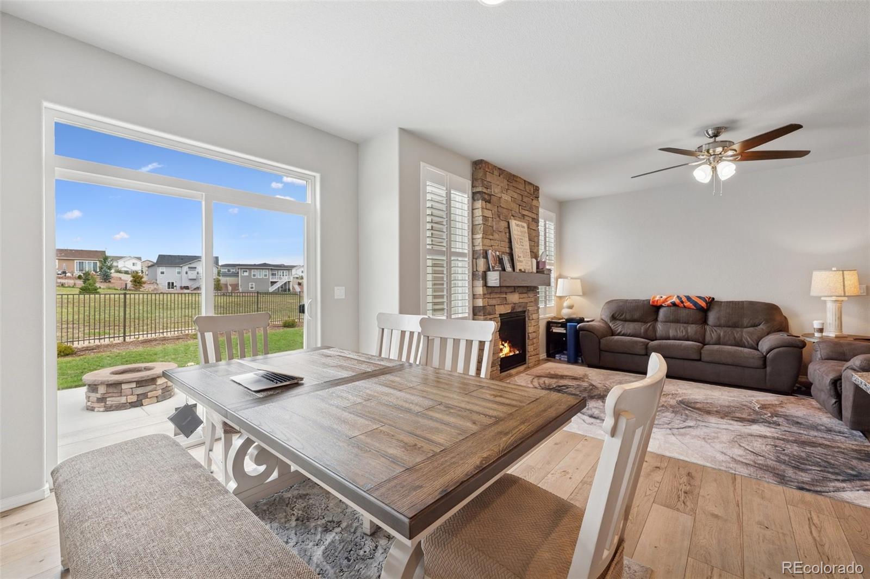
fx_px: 362
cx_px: 435
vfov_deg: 77.3
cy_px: 290
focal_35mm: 15
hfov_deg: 100.4
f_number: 11
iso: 100
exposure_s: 1/13
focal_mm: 15
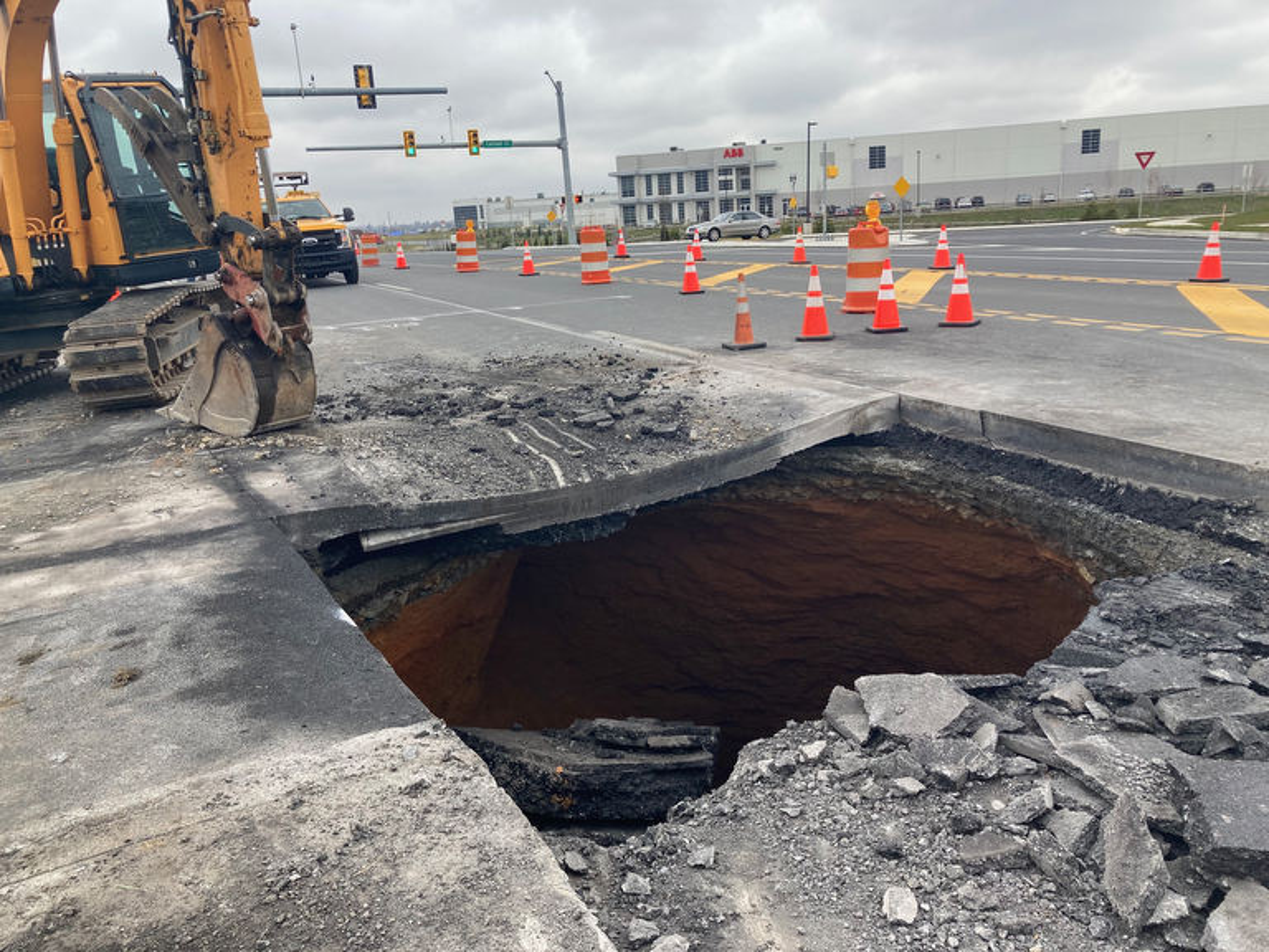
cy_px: 476
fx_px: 1026
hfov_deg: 63.4
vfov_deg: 49.7
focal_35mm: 28
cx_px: 634
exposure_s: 1/333
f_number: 1.8
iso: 20
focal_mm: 3.99
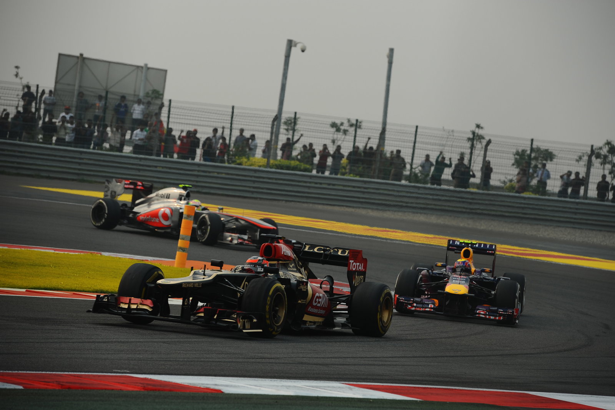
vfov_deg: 7.2
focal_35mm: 190
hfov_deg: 10.8
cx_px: 308
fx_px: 3244
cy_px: 205
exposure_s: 1/800
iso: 200
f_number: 7.1
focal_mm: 190
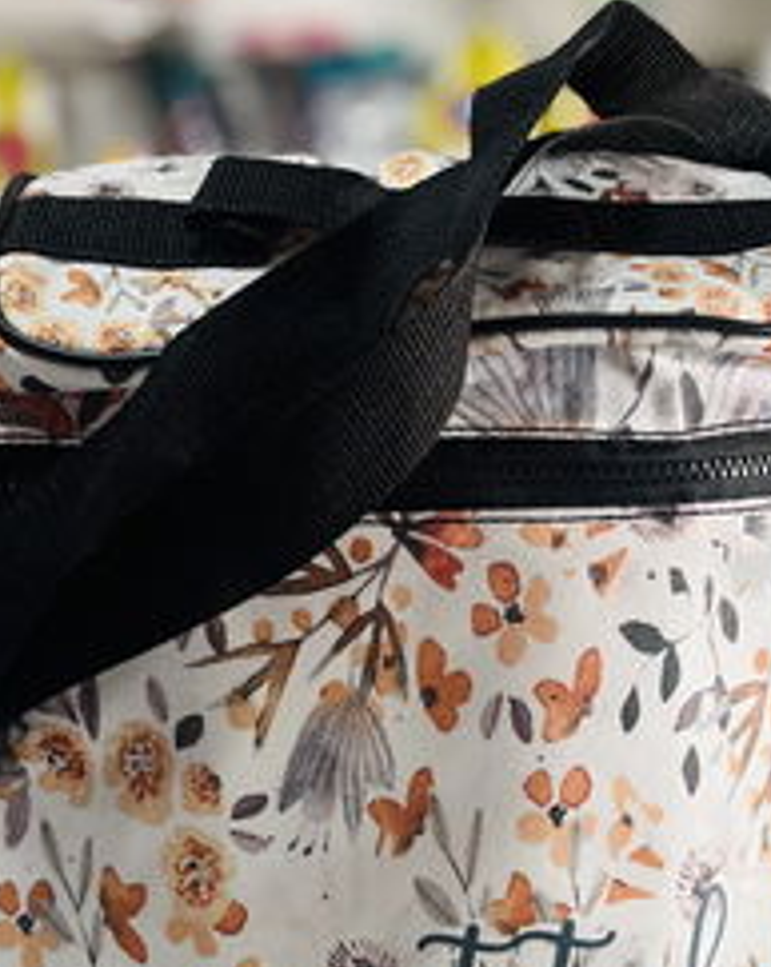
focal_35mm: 56
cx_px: 471
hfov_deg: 27.0
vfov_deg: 33.6
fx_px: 1600
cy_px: 525
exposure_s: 1/73
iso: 125
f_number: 1.6
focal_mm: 5.1
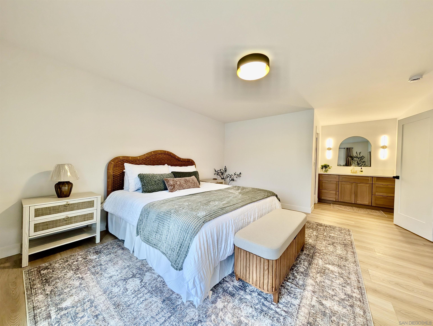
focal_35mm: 12
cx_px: 216
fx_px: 150
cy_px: 163
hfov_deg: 110.5
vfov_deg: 94.6
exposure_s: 1/60
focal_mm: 2.02
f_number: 1.7
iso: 67
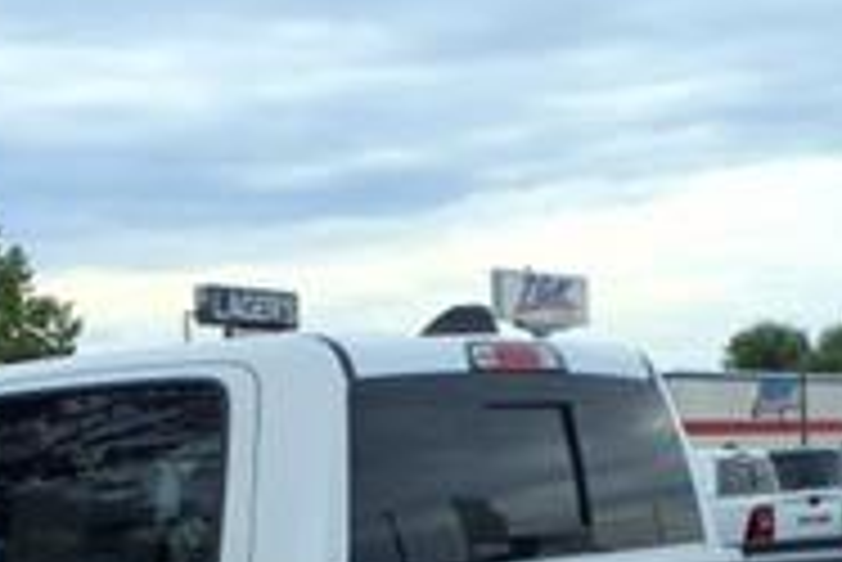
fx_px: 2247
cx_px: 365
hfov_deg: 21.2
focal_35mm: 96
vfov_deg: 13.6
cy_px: 769
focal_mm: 3.58
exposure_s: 1/714
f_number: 1.9
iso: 40
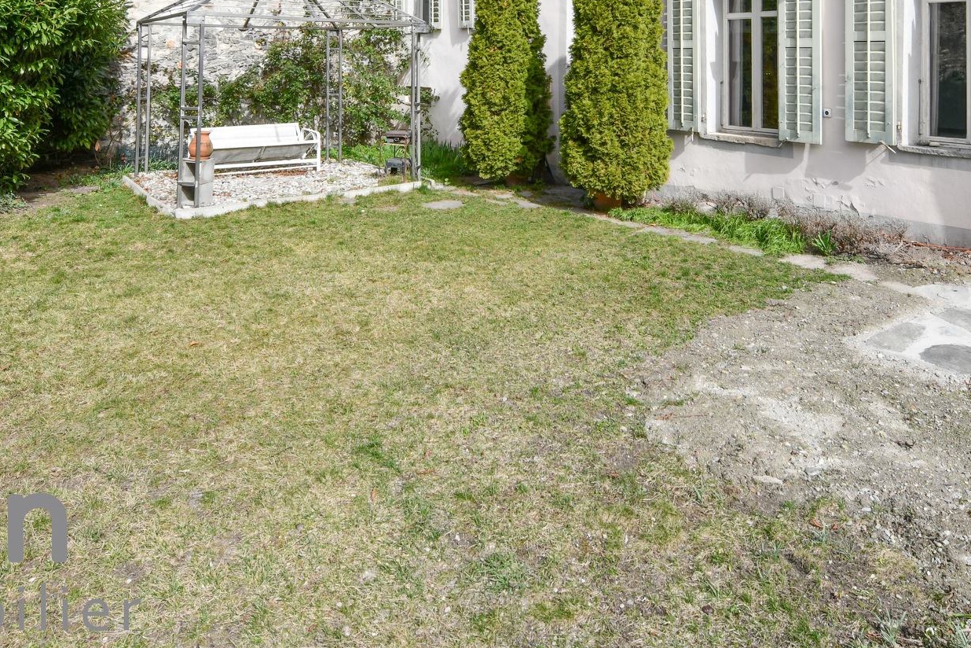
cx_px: 529
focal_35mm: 29
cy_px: 49
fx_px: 782
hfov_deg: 63.5
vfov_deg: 41.0
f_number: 13
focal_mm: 14
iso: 200
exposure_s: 1/250
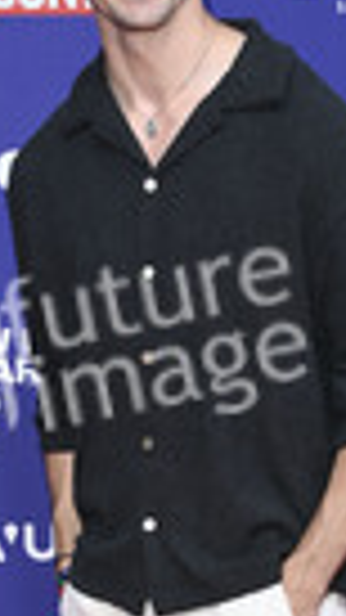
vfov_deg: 15.3
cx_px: 207
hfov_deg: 8.8
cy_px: 580
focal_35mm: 138
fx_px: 2252
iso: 800
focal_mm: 45
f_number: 5.6
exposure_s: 1/250
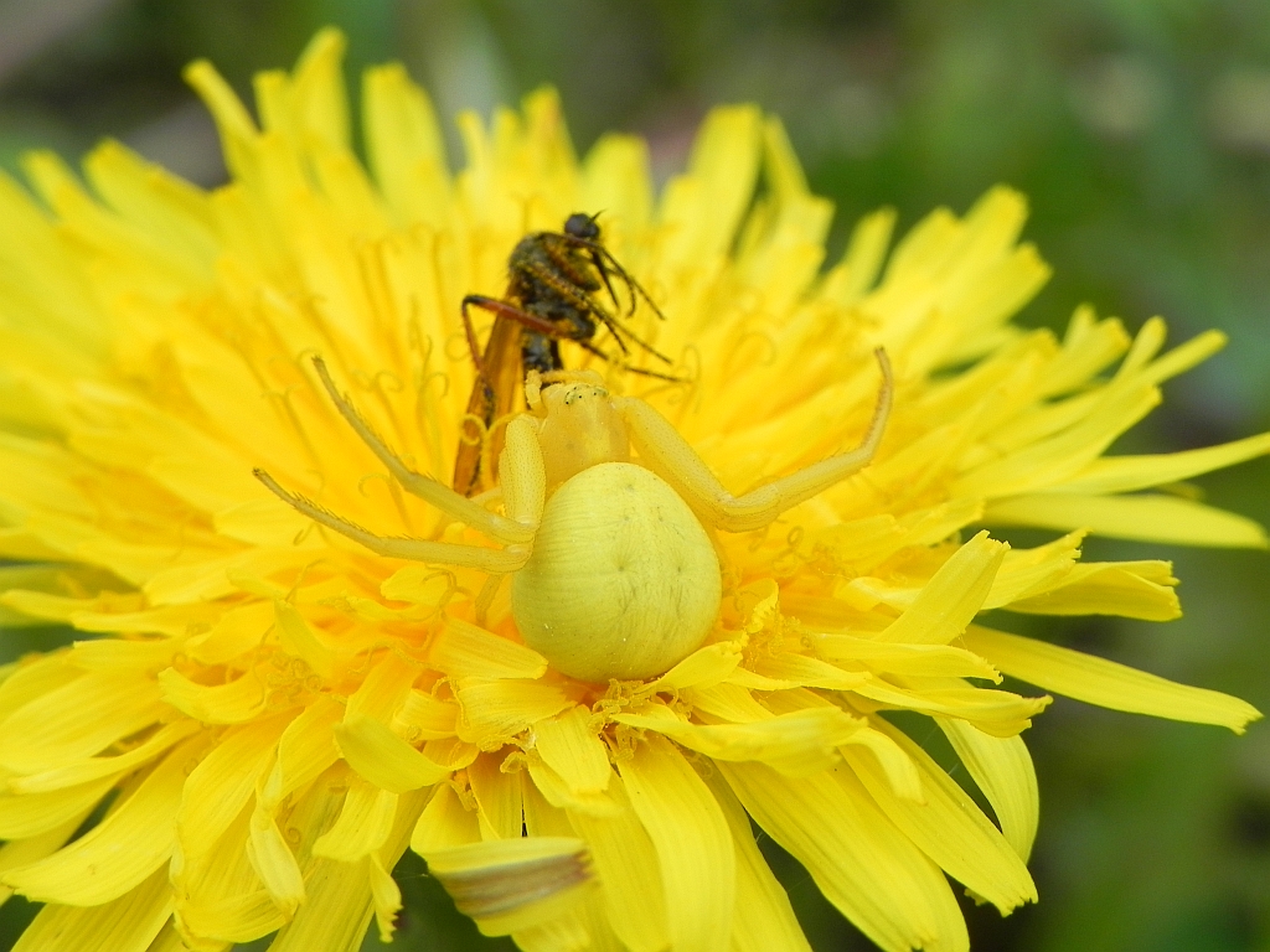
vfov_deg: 14.1
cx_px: 635
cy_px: 476
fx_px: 3852
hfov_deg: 18.7
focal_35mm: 105
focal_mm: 18.8
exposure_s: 1/562
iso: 160
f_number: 5
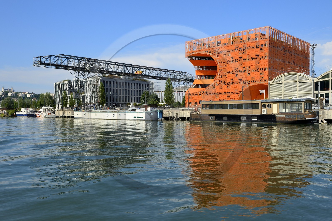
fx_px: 332
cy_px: 110
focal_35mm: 36
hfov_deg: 53.2
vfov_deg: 36.8
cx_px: 166
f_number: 11
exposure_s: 1/400
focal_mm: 36
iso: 200
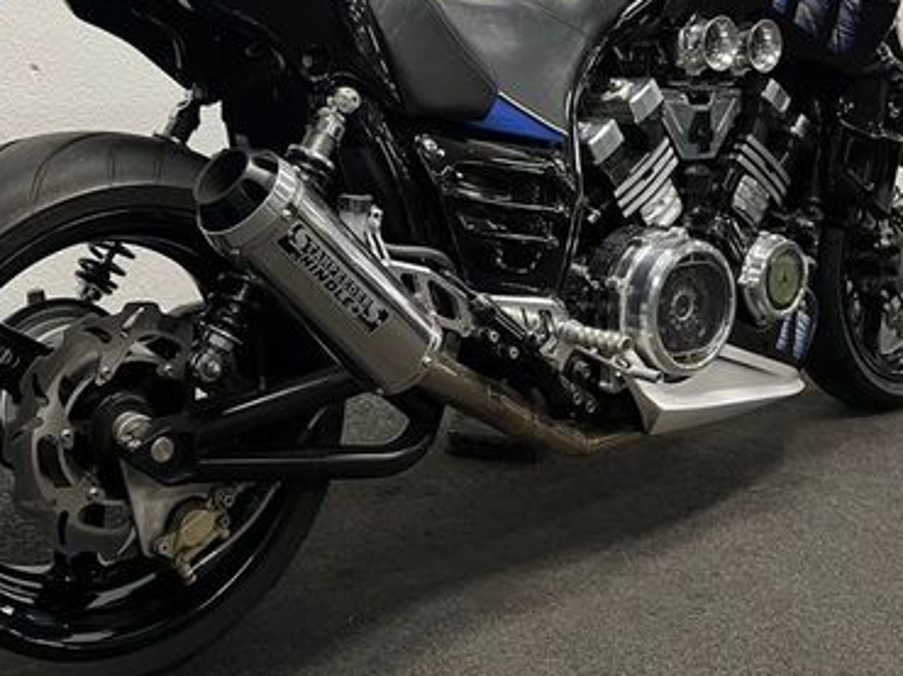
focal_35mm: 45
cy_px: 161
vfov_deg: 31.5
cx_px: 327
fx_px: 1173
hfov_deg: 41.7
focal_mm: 5.1
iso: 80
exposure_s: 1/50
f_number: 1.6
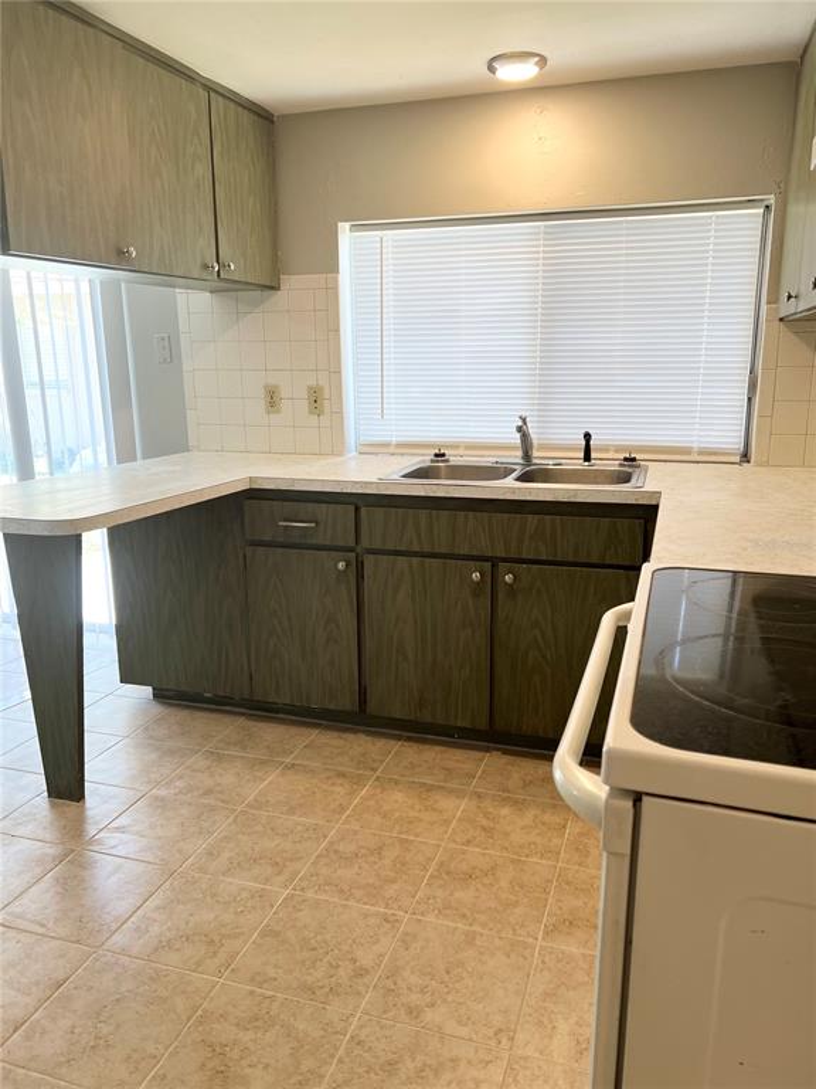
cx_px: 408
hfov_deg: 53.1
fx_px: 817
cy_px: 544
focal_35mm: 26
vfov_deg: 67.3
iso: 64
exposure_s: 1/120
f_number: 1.5
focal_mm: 5.7
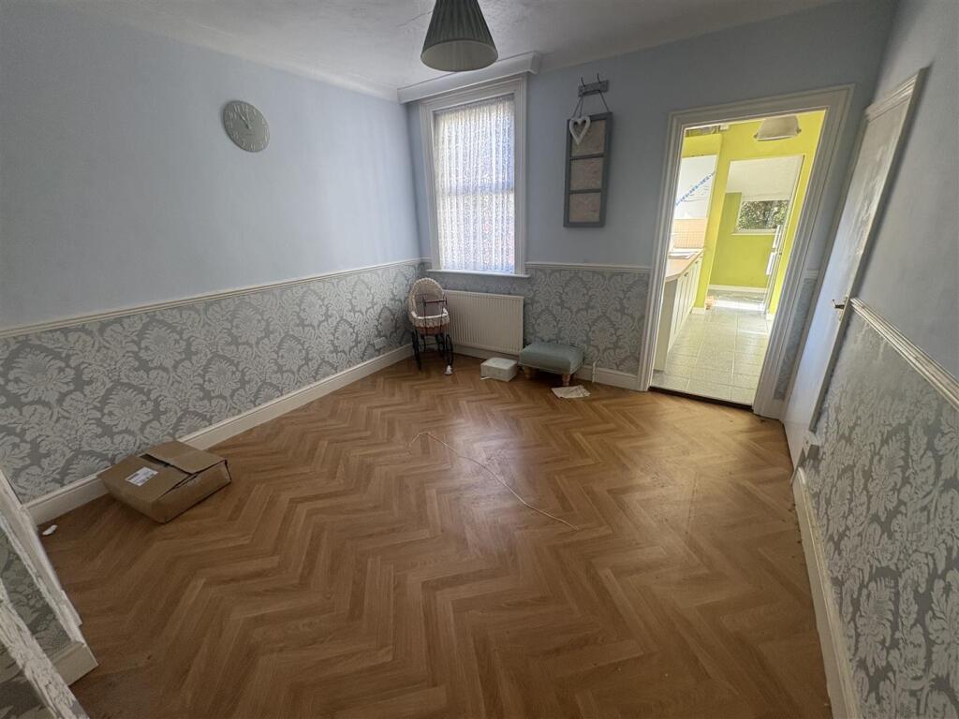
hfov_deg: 102.1
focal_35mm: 14
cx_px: 480
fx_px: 388
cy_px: 360
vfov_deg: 85.7
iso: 250
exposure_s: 1/72
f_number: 2.2
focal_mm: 2.22
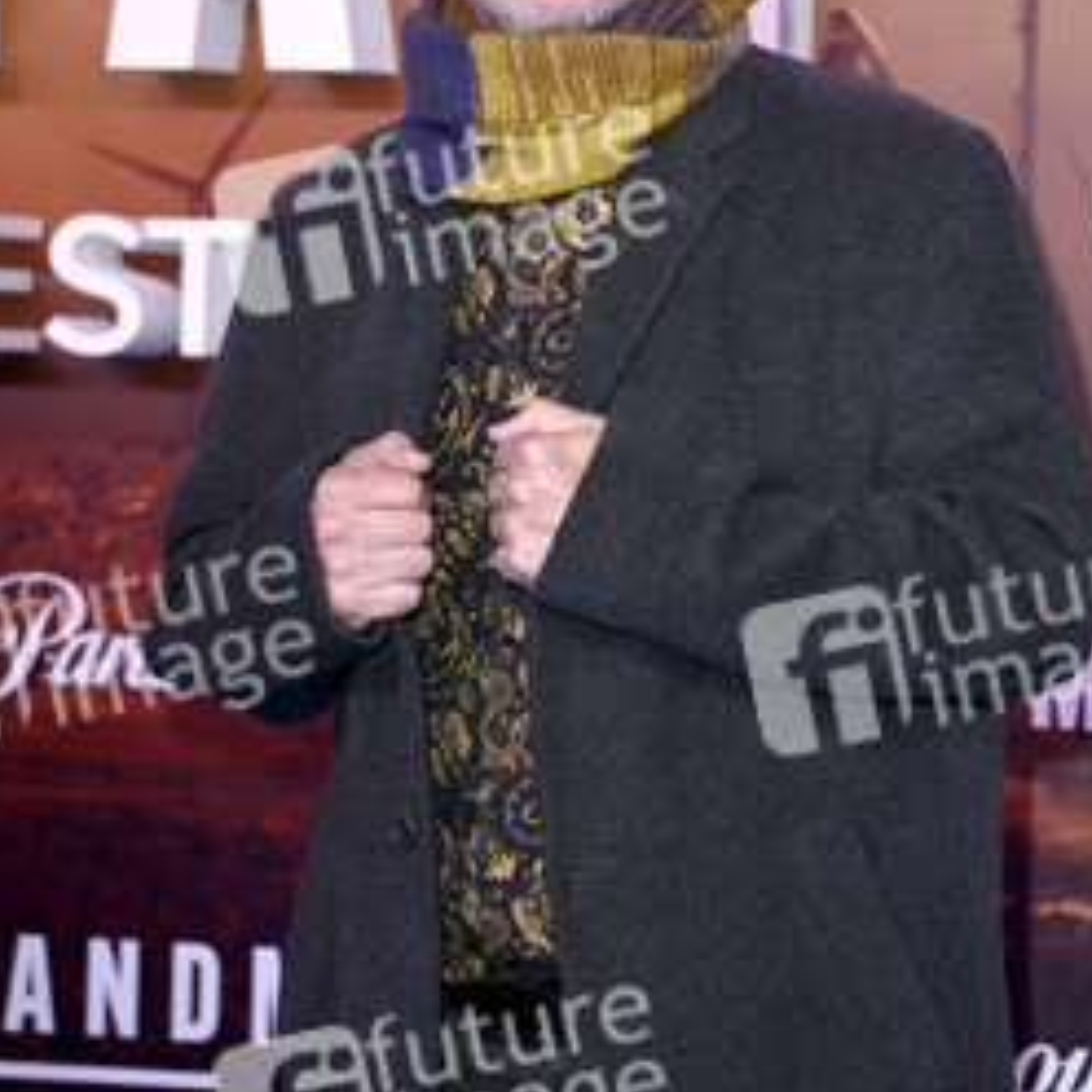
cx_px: 568
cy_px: 432
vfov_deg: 12.1
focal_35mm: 144
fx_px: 5139
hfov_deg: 12.1
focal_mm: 105
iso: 320
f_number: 5.6
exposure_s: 1/200
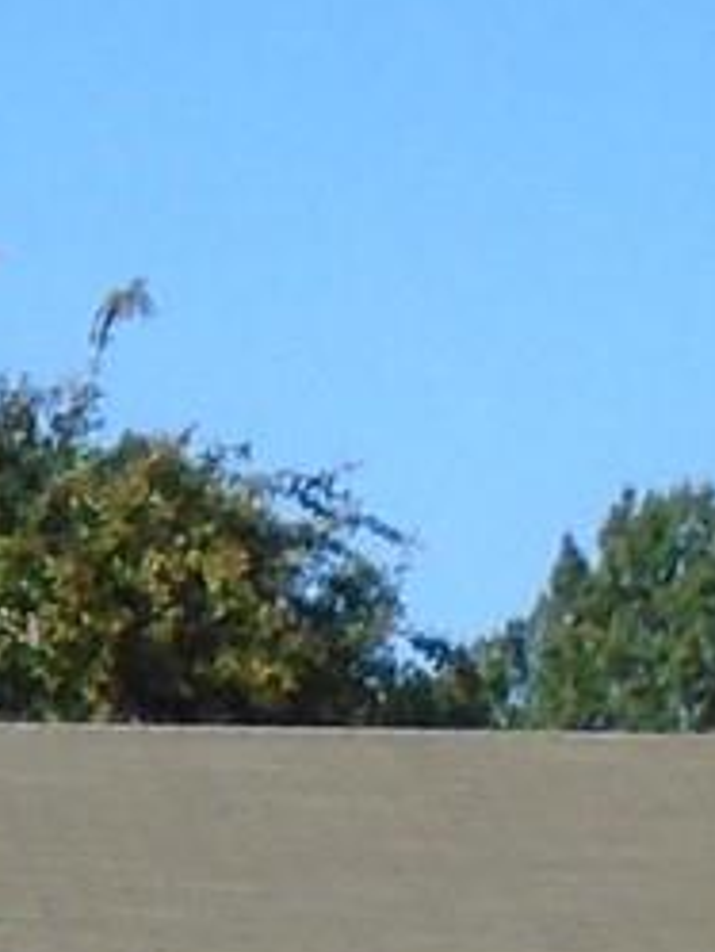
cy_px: 1315
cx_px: -1319
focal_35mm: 214
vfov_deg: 9.1
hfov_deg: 6.4
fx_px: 5889
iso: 100
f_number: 3.2
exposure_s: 1/1000
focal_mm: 4.6
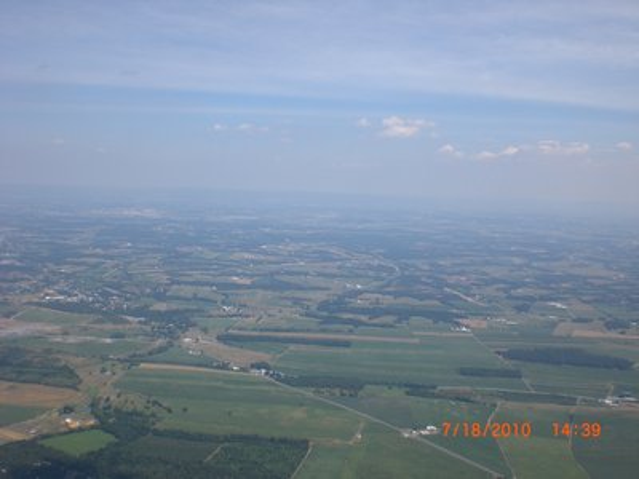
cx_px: 320
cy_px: 240
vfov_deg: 37.7
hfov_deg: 49.0
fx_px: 701
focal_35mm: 38
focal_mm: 6.3
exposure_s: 1/640
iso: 50
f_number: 4.4
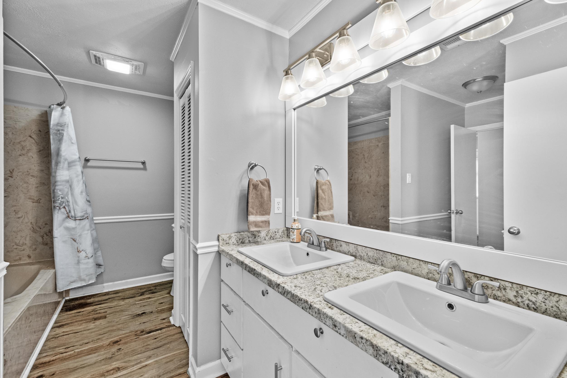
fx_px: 236
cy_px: 189
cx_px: 284
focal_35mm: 15
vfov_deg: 77.3
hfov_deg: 100.4
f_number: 8
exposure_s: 1/2.5
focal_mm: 10
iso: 400
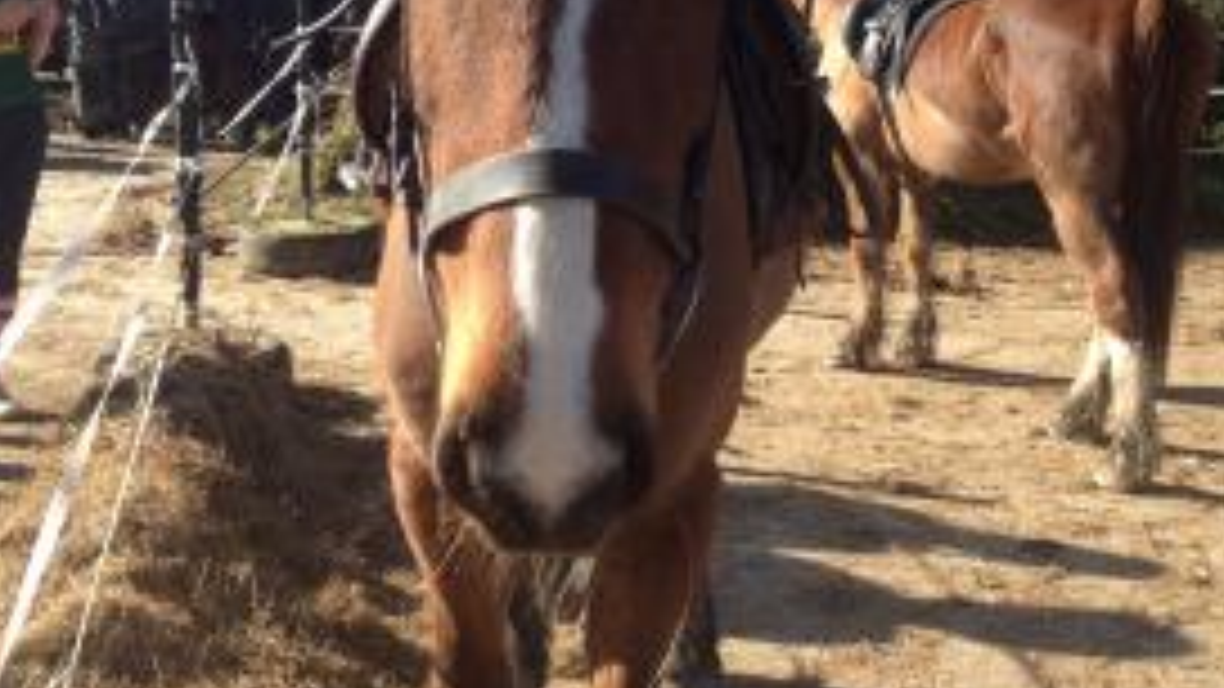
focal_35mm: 56
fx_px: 1818
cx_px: 630
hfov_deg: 37.2
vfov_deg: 21.2
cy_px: 162
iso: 50
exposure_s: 1/681
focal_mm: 4.28
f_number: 2.4
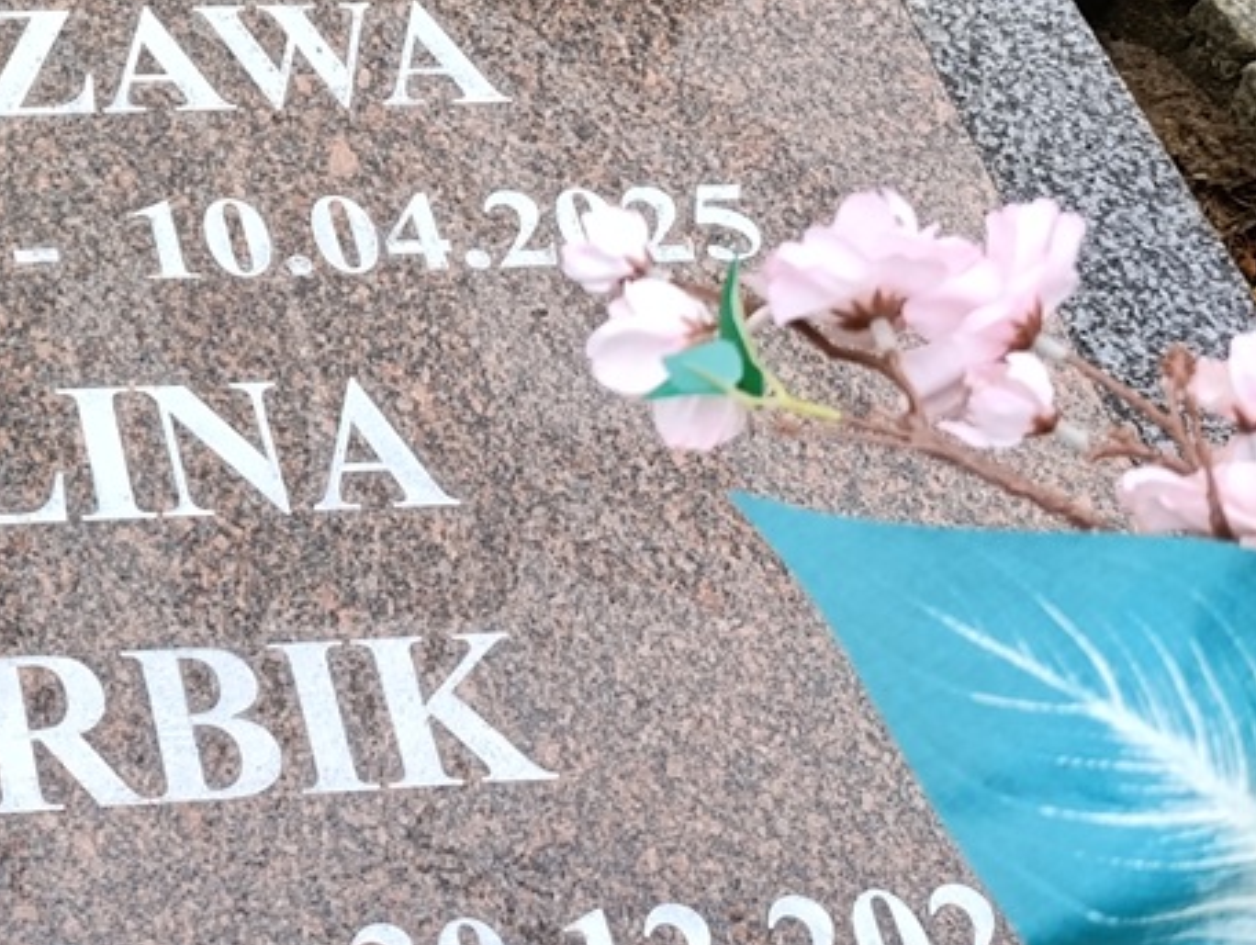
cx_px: -237
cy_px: 118
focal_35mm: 67
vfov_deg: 21.5
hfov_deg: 26.0
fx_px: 2434
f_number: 1.6
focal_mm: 6.14
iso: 50
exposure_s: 1/110
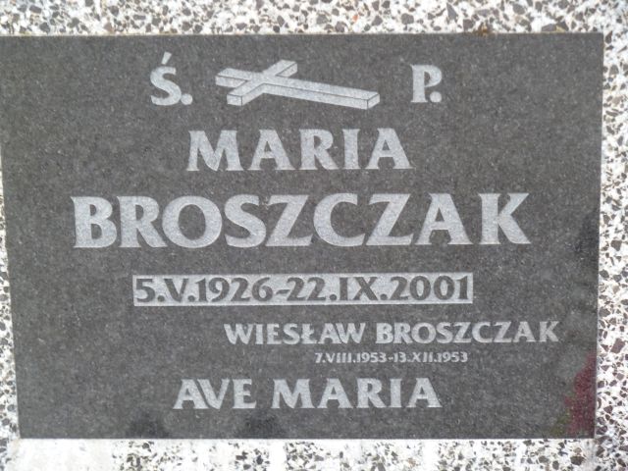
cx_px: 314
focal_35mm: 169
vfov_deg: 8.8
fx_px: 3066
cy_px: 236
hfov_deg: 11.7
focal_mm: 27.8
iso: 100
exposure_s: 1/50
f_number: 4.5
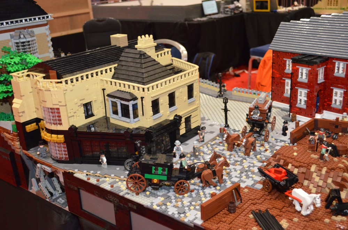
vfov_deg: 34.1
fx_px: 376
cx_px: 174
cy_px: 115
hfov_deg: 49.6
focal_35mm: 39
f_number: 4.2
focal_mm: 26
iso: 3200
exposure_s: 1/60
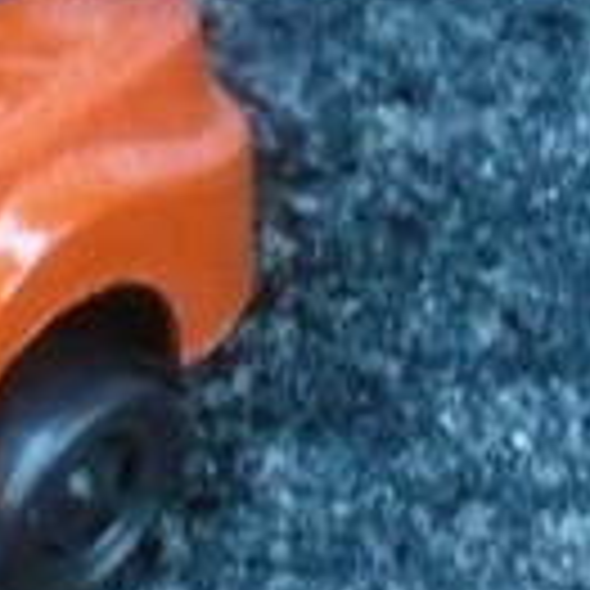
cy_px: 405
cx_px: -500
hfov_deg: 7.0
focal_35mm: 243
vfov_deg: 7.2
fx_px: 4686
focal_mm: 7.8
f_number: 3.1
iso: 800
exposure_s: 1/15
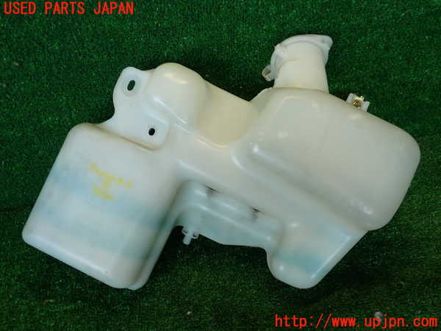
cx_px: 220
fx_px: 408
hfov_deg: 56.8
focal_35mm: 32
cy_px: 166
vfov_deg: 44.2
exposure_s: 1/60
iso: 125
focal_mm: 5.79
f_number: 2.4
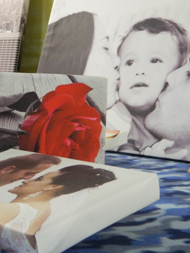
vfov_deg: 25.3
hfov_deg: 19.1
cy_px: 127
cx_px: 59
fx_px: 563
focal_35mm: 77
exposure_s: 1/25
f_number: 3.8
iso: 400
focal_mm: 10.2
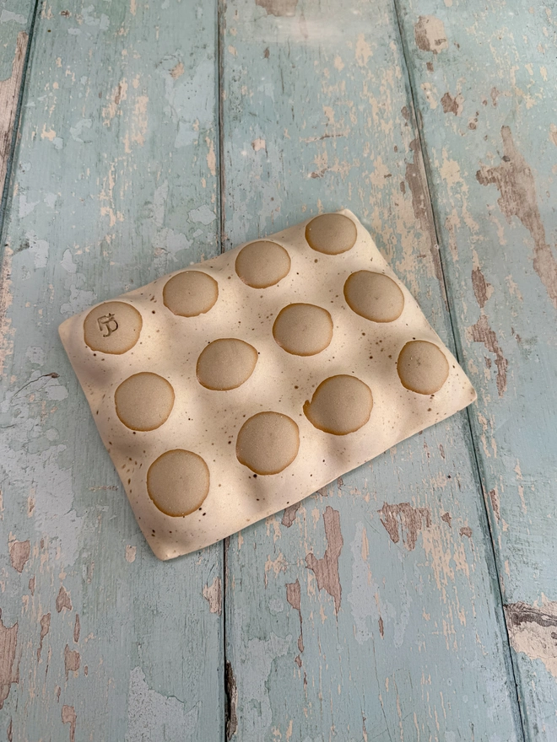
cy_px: 371
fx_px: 515
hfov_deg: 56.8
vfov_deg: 71.6
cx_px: 278
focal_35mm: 24
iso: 64
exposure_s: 1/246
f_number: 1.78
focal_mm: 6.76
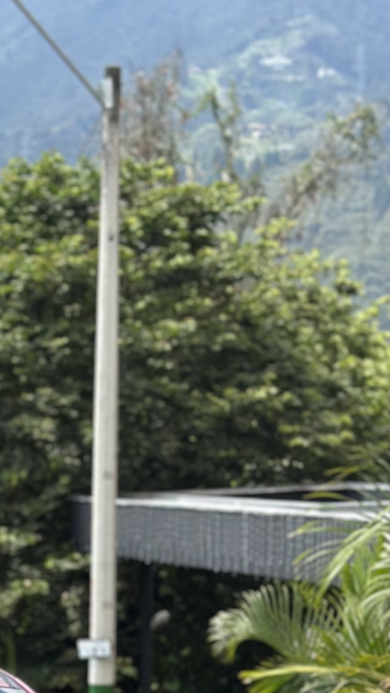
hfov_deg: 8.8
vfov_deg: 15.3
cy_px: 861
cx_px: -212
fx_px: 2481
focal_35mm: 135
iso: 80
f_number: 1.78
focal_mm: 6.86
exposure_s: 1/2667
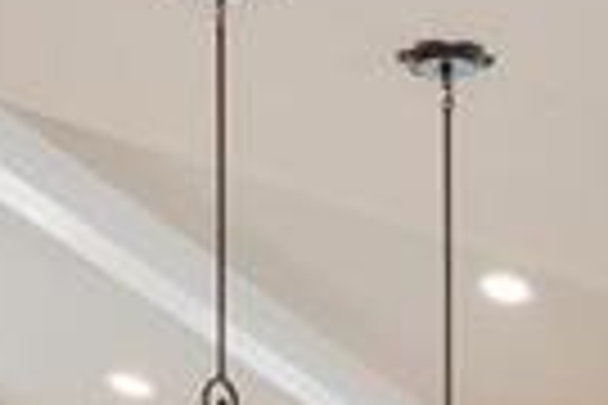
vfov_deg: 10.0
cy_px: 968
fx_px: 2043
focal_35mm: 121
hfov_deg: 16.7
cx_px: 545
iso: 400
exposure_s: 1/3
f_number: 7.1
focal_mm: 8
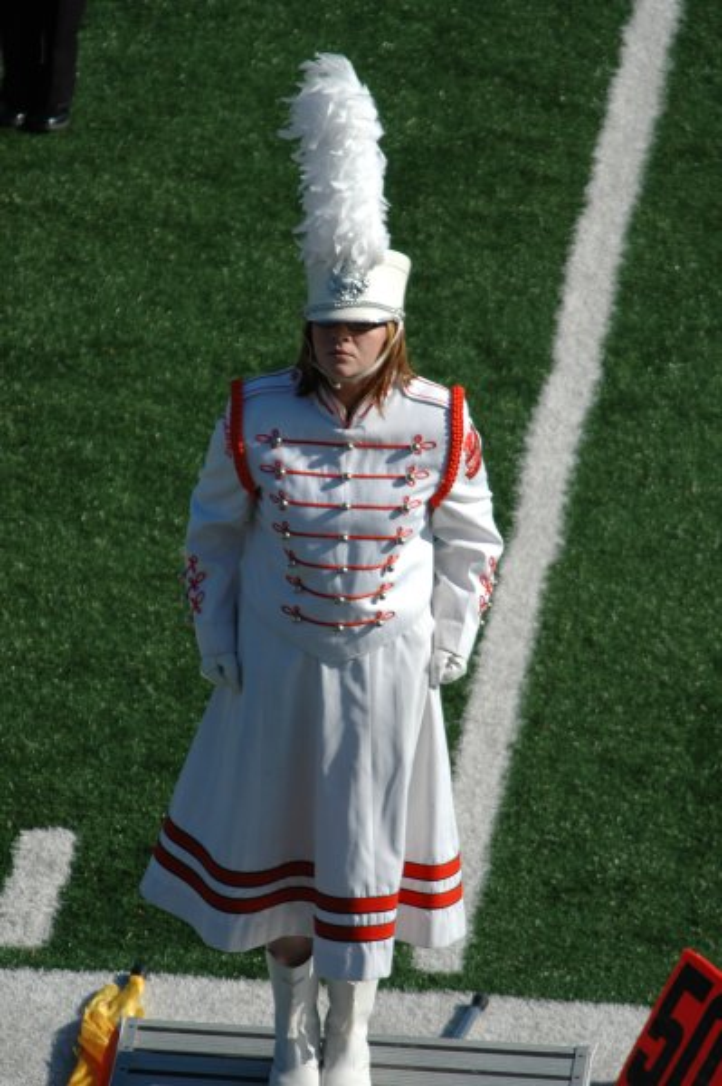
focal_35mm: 600
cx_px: 361
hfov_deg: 2.3
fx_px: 18080
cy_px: 543
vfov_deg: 3.4
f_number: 5.6
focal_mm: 400
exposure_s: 1/1250
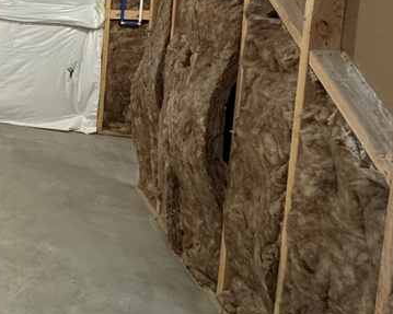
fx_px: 453
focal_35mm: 39
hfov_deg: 31.8
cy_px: 21
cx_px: -150
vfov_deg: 35.5
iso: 400
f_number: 2.2
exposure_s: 1/60
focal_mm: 2.22
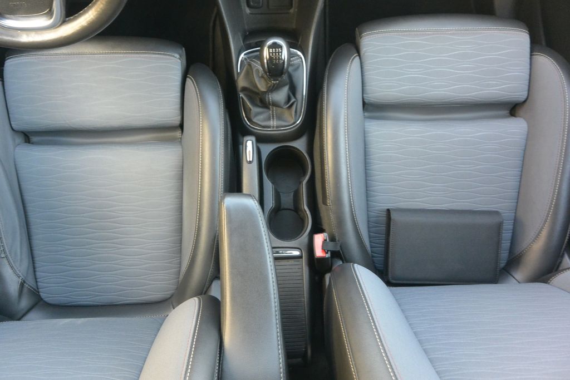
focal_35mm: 27
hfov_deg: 67.4
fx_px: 428
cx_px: 285
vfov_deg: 47.9
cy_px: 190
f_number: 3.5
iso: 720
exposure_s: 1/60
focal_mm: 10
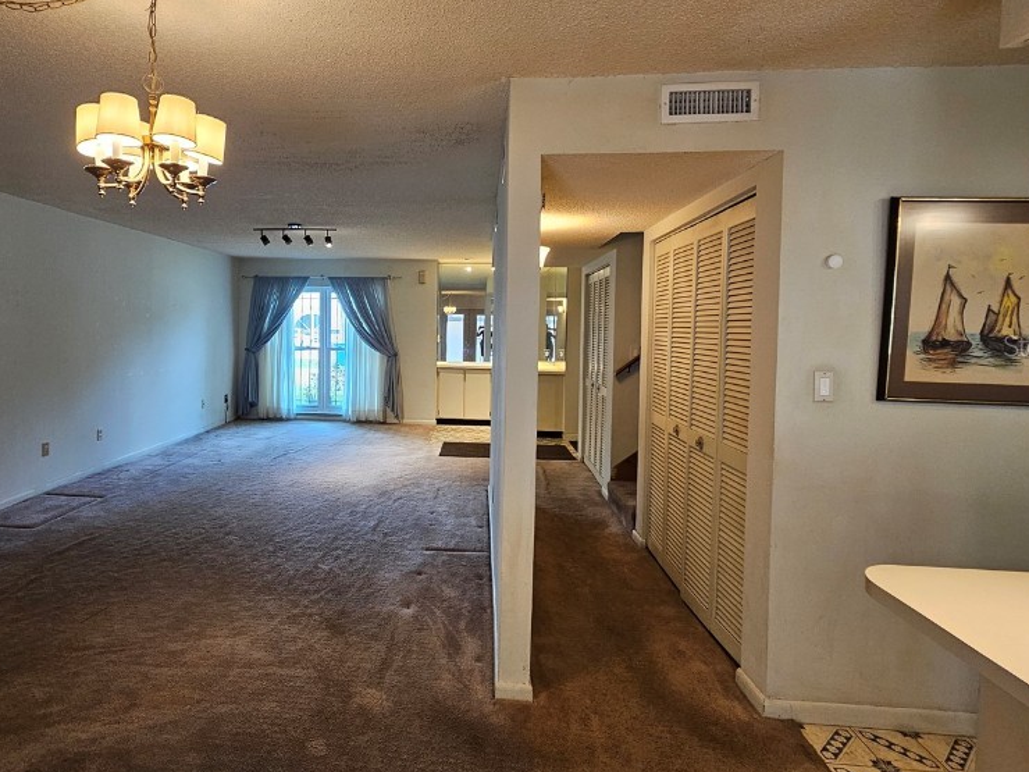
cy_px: 345
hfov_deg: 86.9
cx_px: 423
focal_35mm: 18
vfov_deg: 71.4
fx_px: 535
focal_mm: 2.2
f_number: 2.2
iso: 200
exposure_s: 1/60
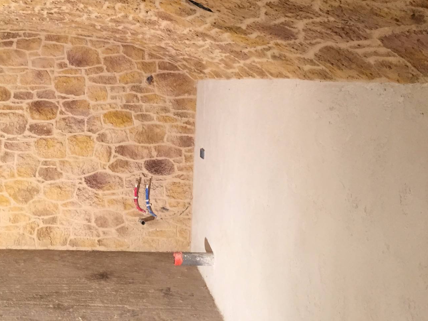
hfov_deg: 40.6
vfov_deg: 30.9
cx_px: 135
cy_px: 77
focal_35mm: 46
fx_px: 569
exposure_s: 1/30
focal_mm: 4.15
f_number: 2.2
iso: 125
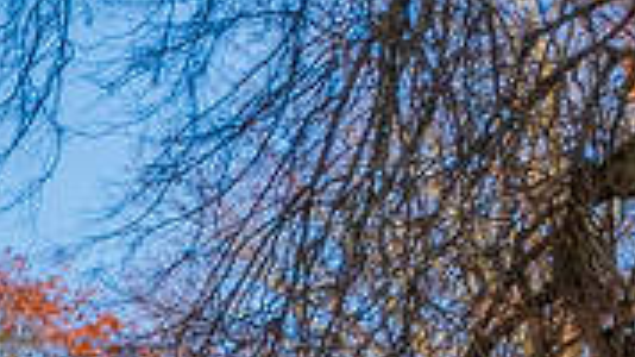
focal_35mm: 371
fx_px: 6245
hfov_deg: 5.4
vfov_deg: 3.2
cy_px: 1016
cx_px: -1316
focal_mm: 30
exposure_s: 1/400
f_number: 10
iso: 200
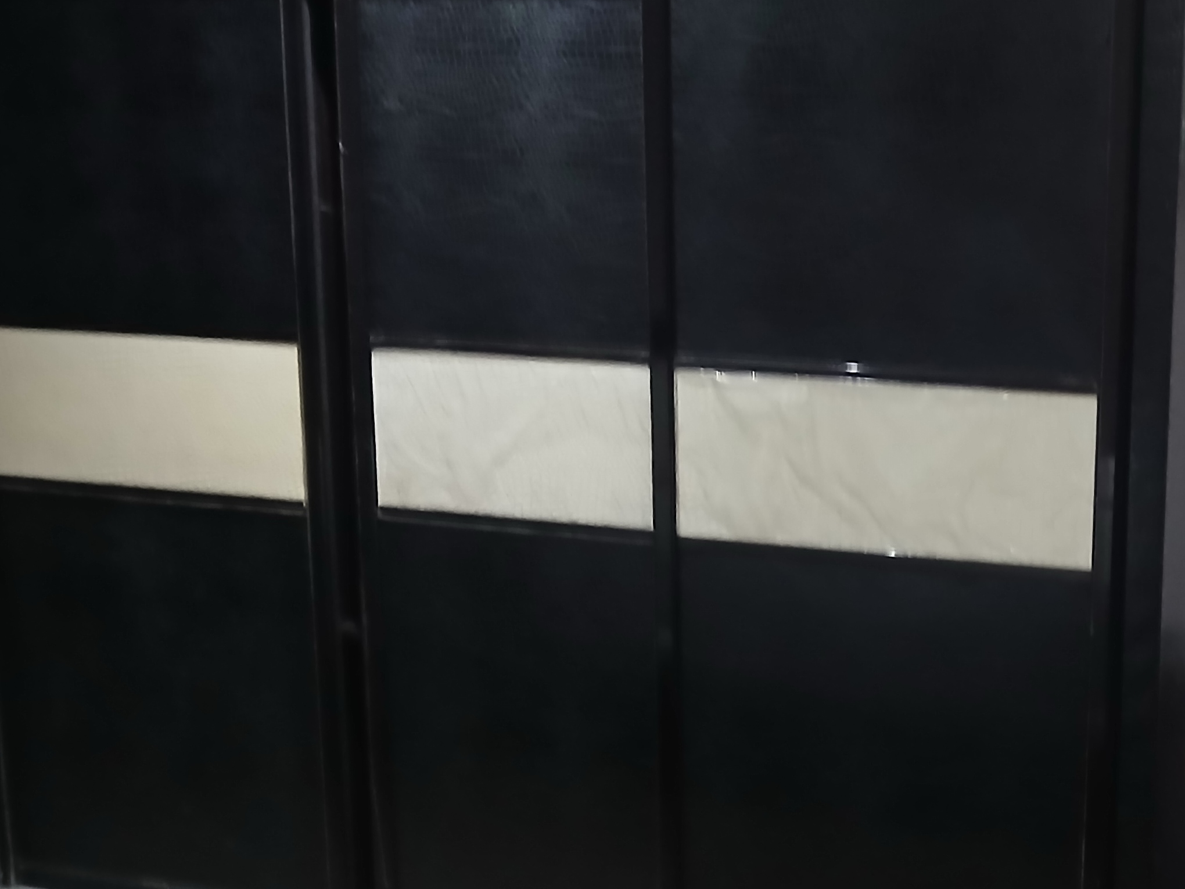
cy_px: 604
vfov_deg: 27.8
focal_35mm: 52
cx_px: 1083
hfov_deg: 34.6
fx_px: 1780
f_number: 1.8
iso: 500
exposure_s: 1/25
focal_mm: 3.98
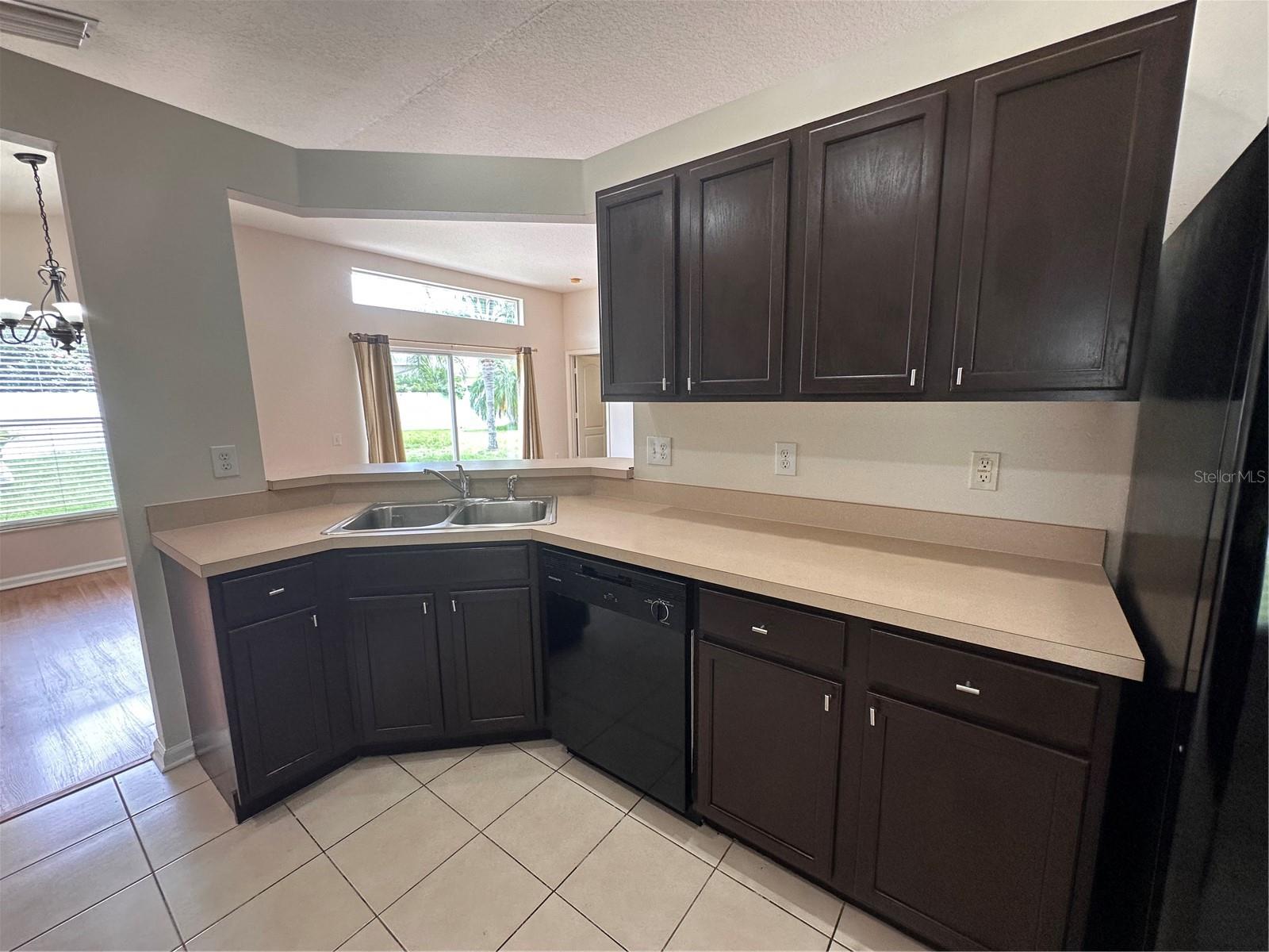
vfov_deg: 85.7
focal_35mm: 14
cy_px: 476
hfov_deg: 102.1
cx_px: 634
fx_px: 513
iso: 160
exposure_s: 1/120
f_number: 2.2
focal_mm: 2.22
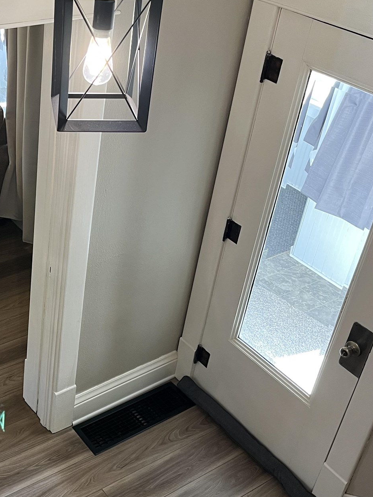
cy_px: 247
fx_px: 690
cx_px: 53
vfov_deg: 39.7
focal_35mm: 48
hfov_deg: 29.3
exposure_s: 1/60
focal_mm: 5.1
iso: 160
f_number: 1.6
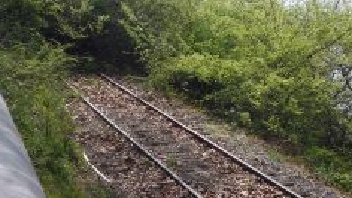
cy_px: 55
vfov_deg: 16.9
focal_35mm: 71
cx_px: 173
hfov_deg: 29.7
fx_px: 663
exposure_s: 1/400
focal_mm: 5.2
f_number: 5
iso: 100
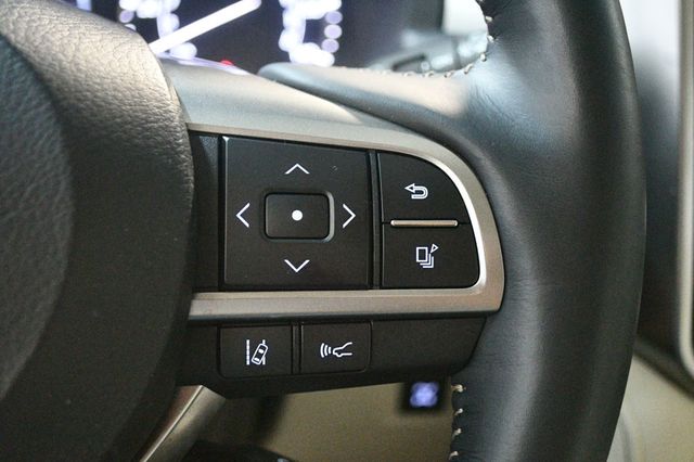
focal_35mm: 48
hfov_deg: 41.1
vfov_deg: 28.0
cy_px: 231
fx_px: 925
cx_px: 347
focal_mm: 32
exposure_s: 1/30
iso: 12800
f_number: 4.8
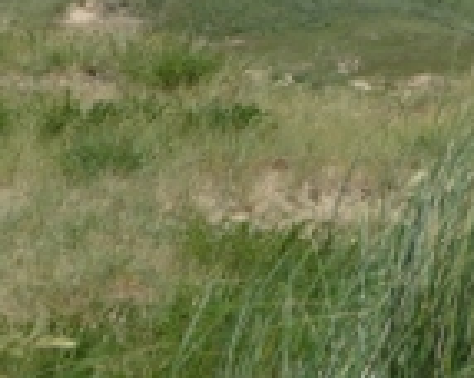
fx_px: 4287
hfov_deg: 6.3
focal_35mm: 306
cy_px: 73
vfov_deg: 5.0
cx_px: 524
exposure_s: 1/800
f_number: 4.7
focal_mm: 19.1
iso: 100
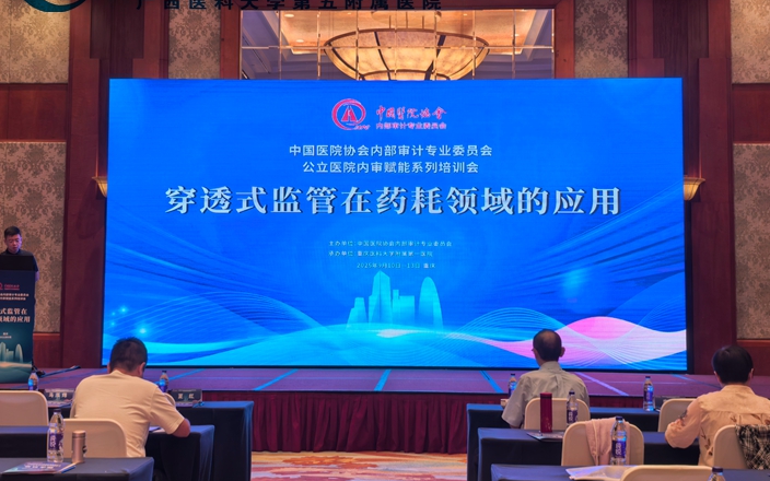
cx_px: 392
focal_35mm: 52
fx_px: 1091
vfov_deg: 24.9
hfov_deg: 38.9
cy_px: 222
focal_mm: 6.98
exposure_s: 1/100
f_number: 1.4
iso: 64
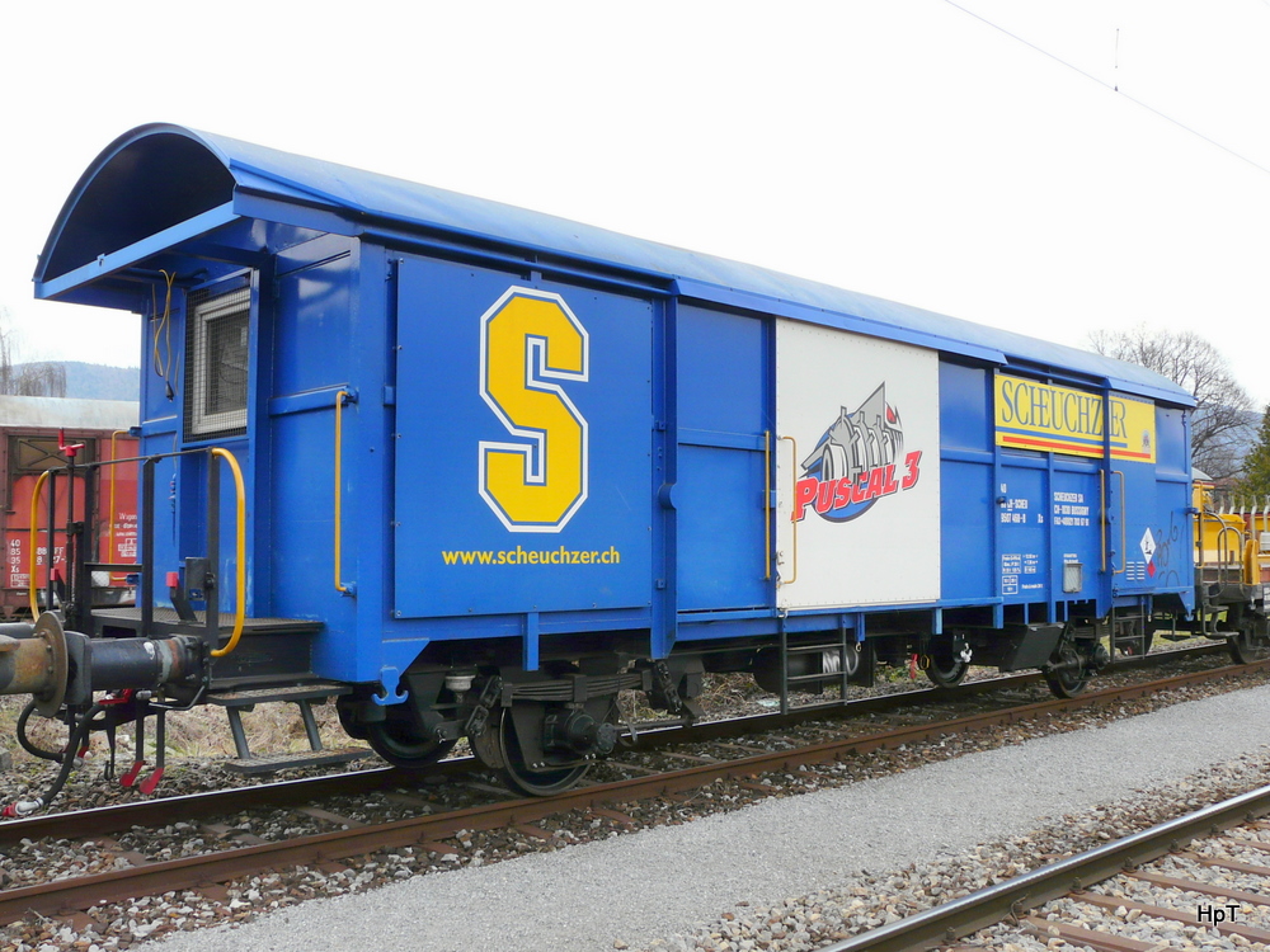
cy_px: 476
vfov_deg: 42.9
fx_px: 1211
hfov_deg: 55.4
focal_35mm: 33
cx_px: 635
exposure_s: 1/200
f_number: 4
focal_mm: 5.4
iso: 100
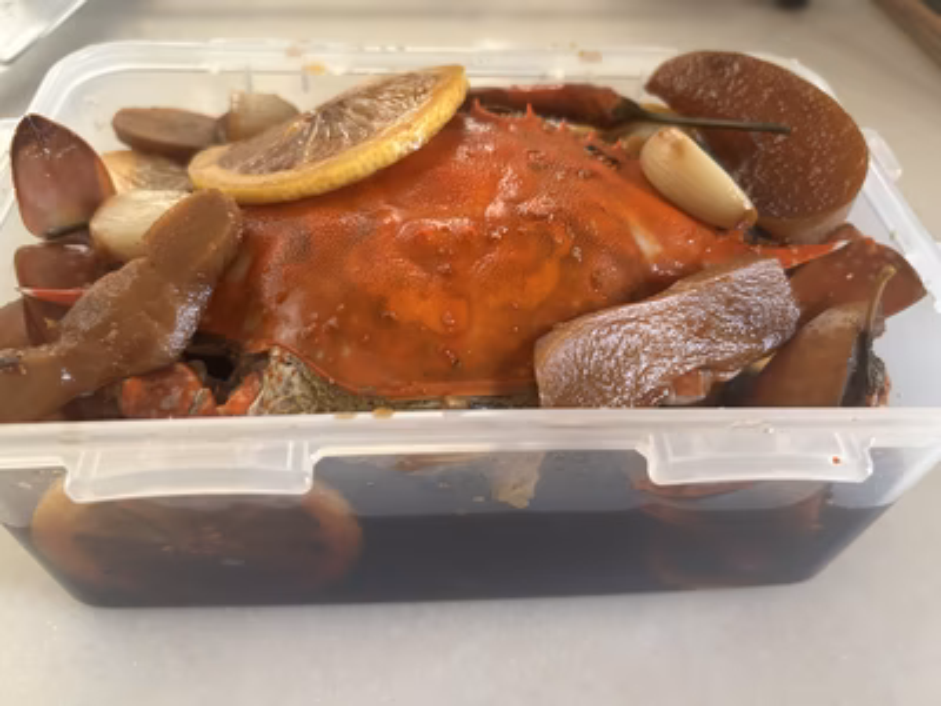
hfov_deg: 67.3
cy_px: 353
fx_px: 707
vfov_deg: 53.1
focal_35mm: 26
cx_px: 470
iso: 320
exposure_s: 1/60
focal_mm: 5.7
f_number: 1.5
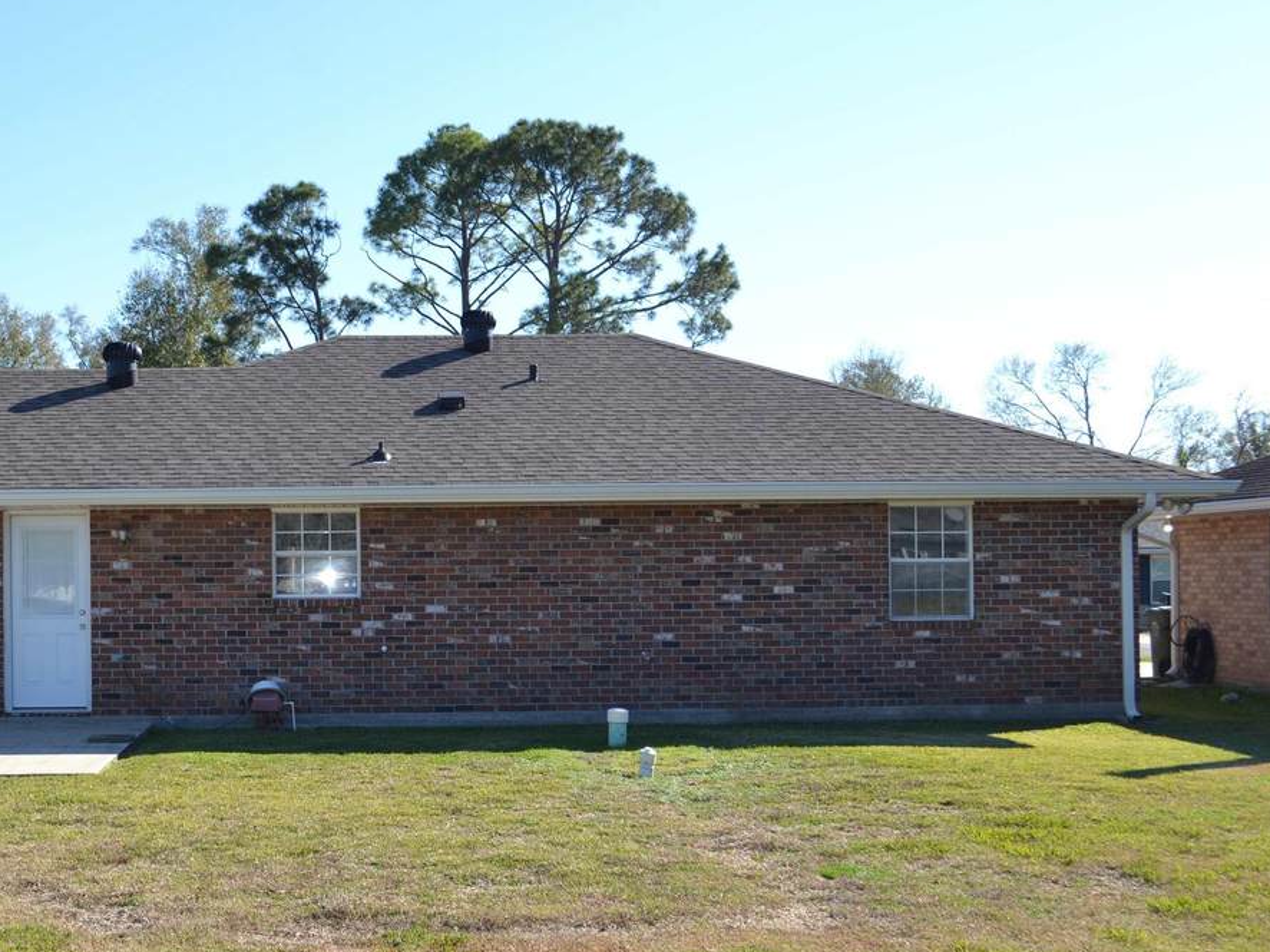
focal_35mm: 50
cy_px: 566
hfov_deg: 37.5
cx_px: 366
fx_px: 1834
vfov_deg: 29.0
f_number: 7.1
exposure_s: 1/200
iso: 100
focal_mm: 24
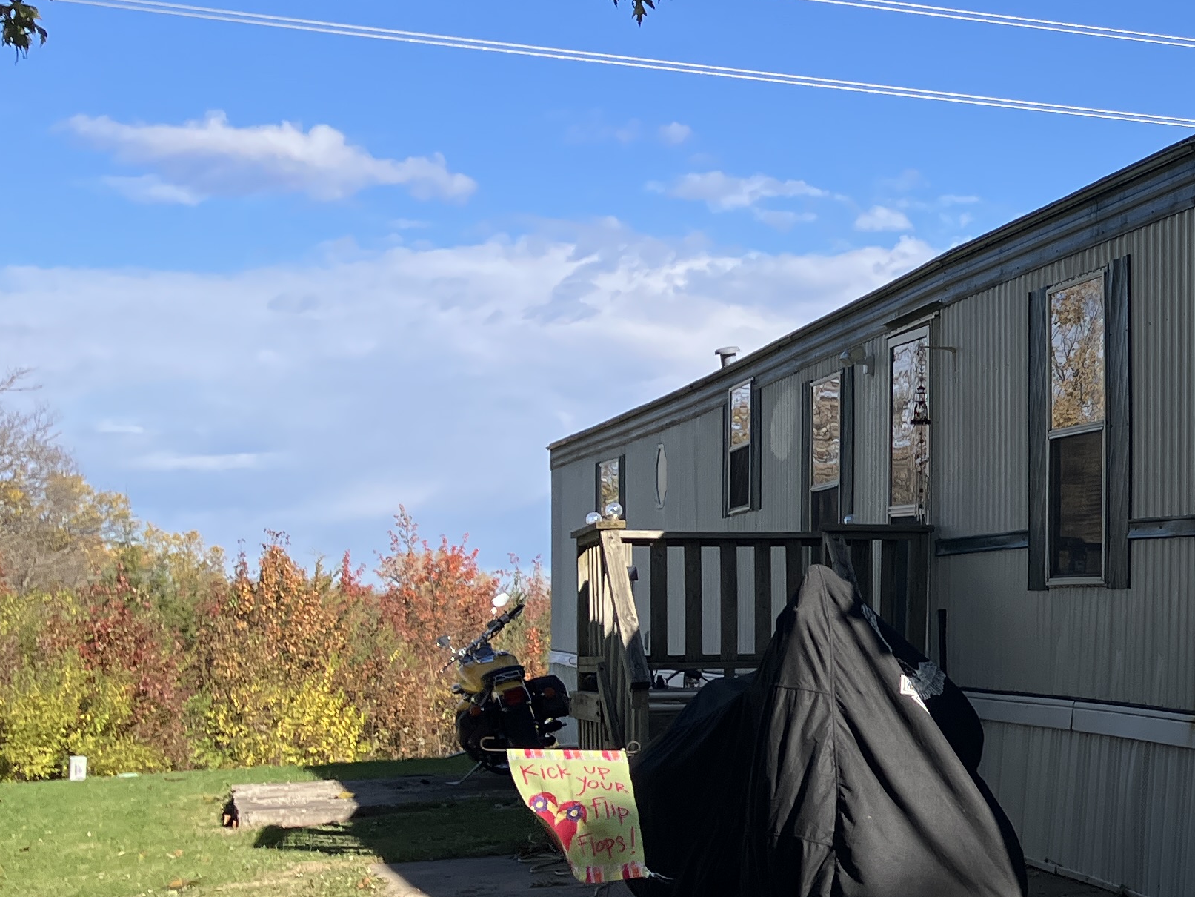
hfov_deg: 25.2
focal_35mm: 70
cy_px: 499
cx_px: 1405
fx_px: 2417
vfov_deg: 21.0
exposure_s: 1/2208
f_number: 1.8
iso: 32
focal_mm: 3.99
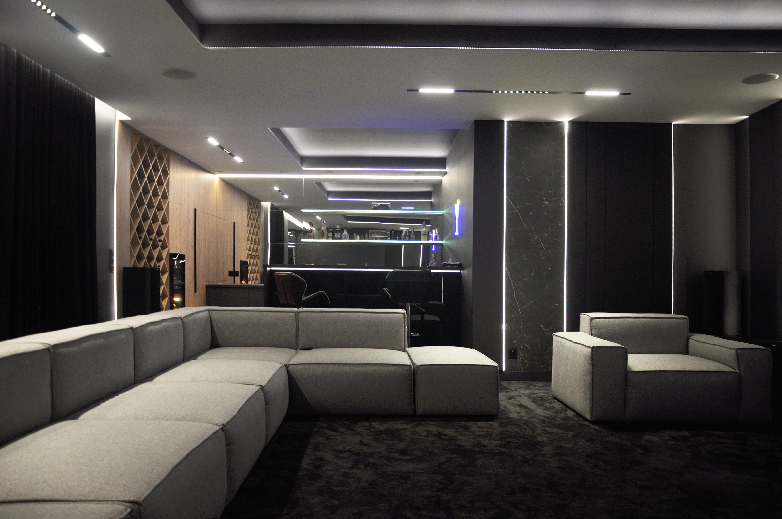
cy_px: 260
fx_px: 586
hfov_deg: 67.4
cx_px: 391
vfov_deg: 47.8
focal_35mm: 27
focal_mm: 18
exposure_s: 1/40
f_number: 4
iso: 200
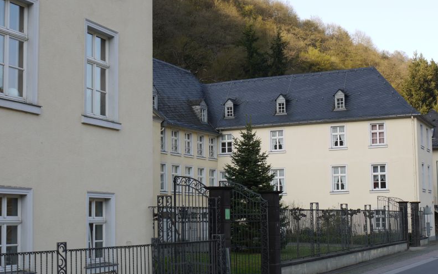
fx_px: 716
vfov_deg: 21.6
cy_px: 156
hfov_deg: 34.0
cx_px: 217
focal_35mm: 60
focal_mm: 28
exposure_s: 1/125
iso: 100
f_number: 5.6
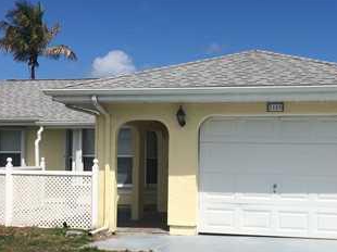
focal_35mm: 62
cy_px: 166
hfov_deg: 31.1
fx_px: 603
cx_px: 204
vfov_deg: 23.5
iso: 40
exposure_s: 1/5128
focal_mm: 4.12
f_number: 2.2
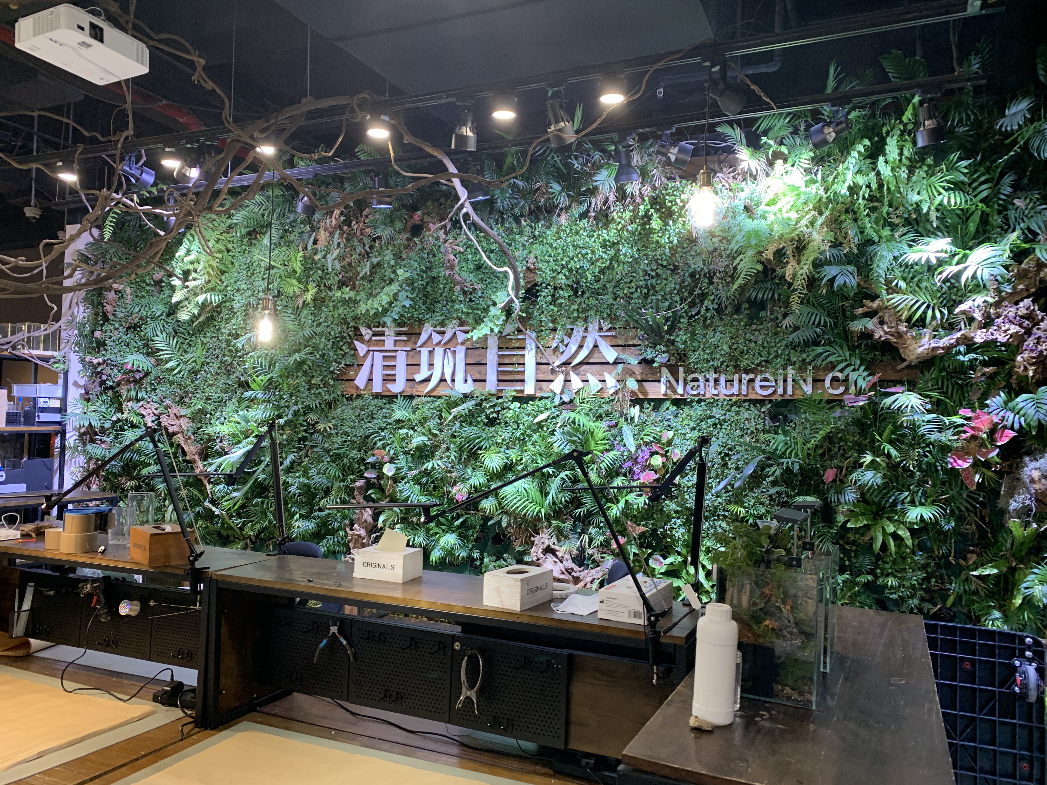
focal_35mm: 26
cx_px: 524
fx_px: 786
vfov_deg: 53.1
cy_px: 392
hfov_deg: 67.3
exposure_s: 1/48
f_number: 1.8
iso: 125
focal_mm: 4.25
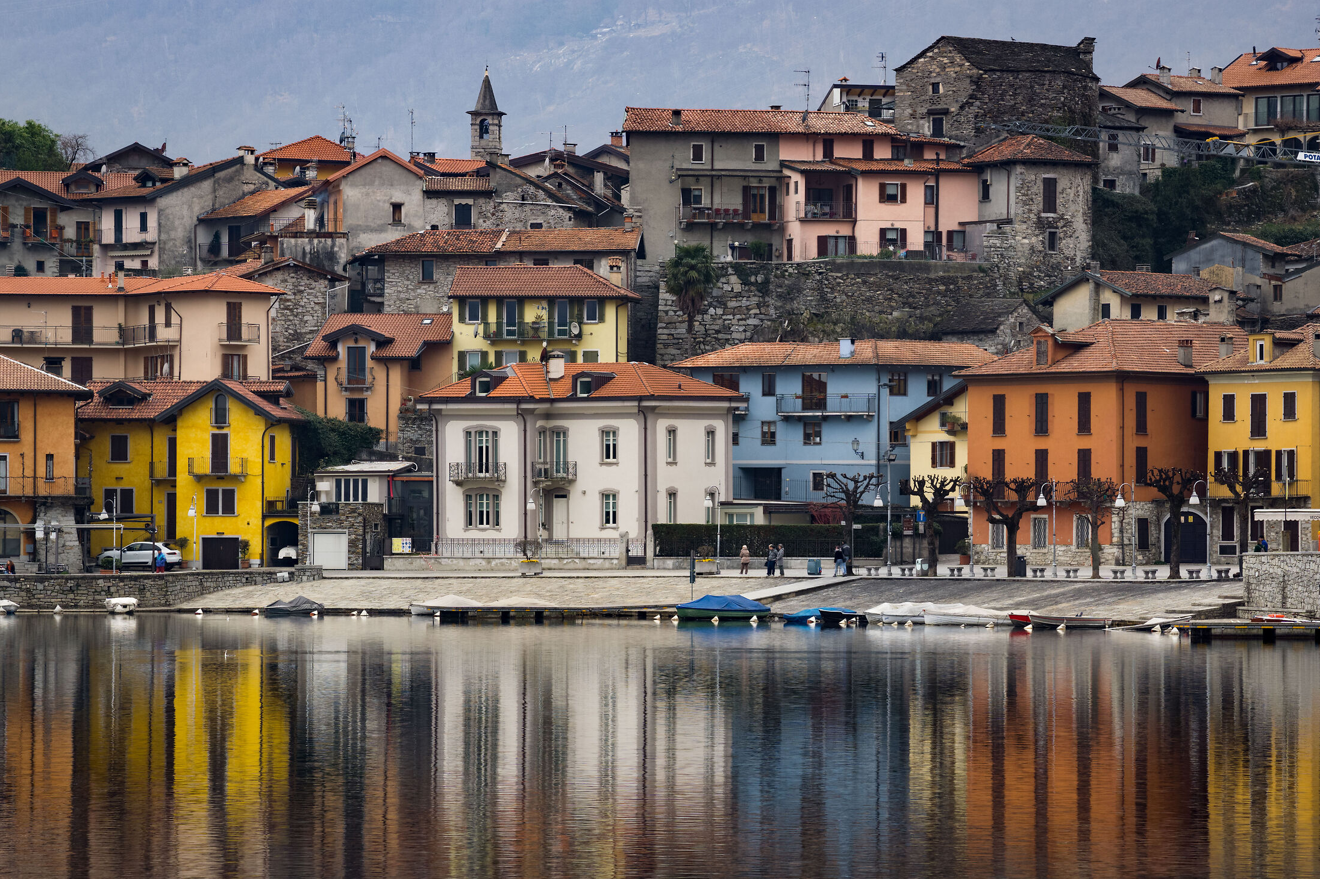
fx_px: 6325
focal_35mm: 173
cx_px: 616
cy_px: 481
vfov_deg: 8.0
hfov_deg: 11.9
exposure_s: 1/25
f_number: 8
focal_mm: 105
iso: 100
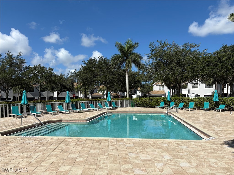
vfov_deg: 53.1
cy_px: 88
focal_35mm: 26
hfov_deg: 67.3
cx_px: 117
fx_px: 176
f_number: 1.6
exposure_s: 1/5348
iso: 50
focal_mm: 5.96
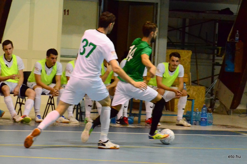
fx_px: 1592
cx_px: 124
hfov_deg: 8.9
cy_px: 82
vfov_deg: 5.9
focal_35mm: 232
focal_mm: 155
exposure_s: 1/320
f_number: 7.1
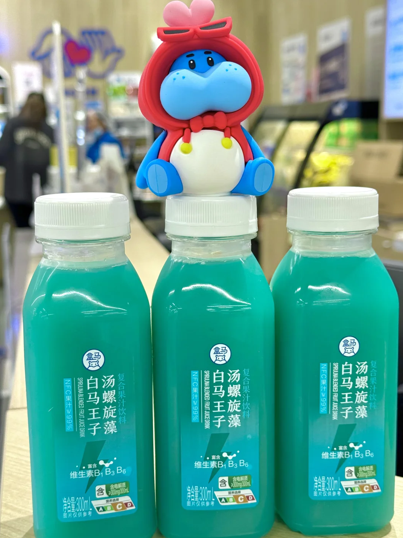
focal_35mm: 49
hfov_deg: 29.7
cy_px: 274
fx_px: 761
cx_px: 204
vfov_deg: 38.9
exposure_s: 1/100
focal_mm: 6.76
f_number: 1.78
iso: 64
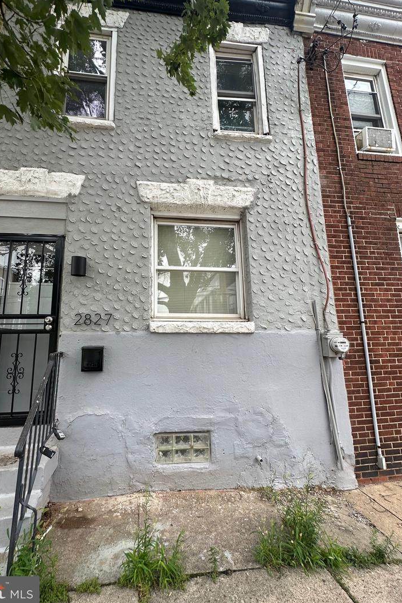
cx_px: 171
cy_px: 299
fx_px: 251
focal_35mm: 15
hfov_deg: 76.9
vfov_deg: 100.4
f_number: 2.2
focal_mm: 2.22
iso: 40
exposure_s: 1/258
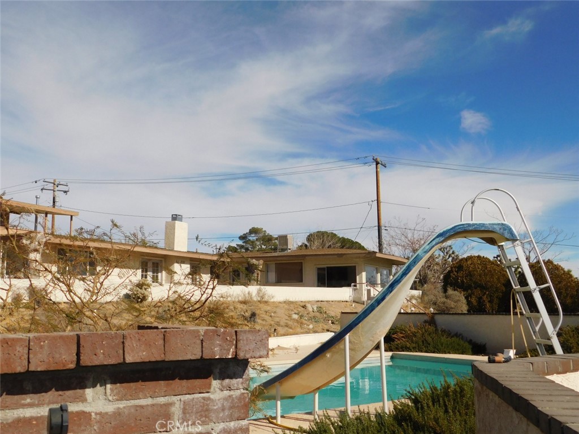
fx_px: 602
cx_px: 290
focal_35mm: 36
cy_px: 217
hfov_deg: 51.4
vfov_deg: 39.7
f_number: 7
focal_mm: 6.3
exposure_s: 1/640
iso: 125
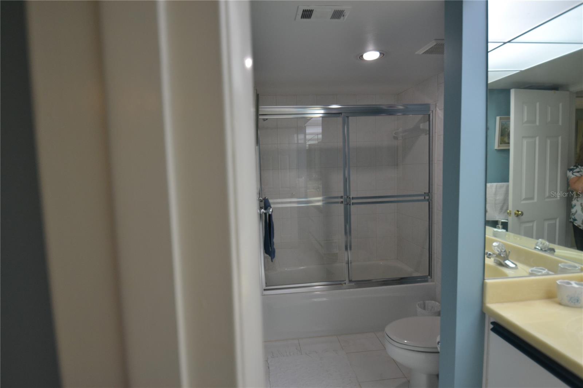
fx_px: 291
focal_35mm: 18
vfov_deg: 67.4
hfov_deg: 90.0
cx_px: 292
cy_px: 194
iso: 400
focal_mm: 12
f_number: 3.8
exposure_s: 1/60
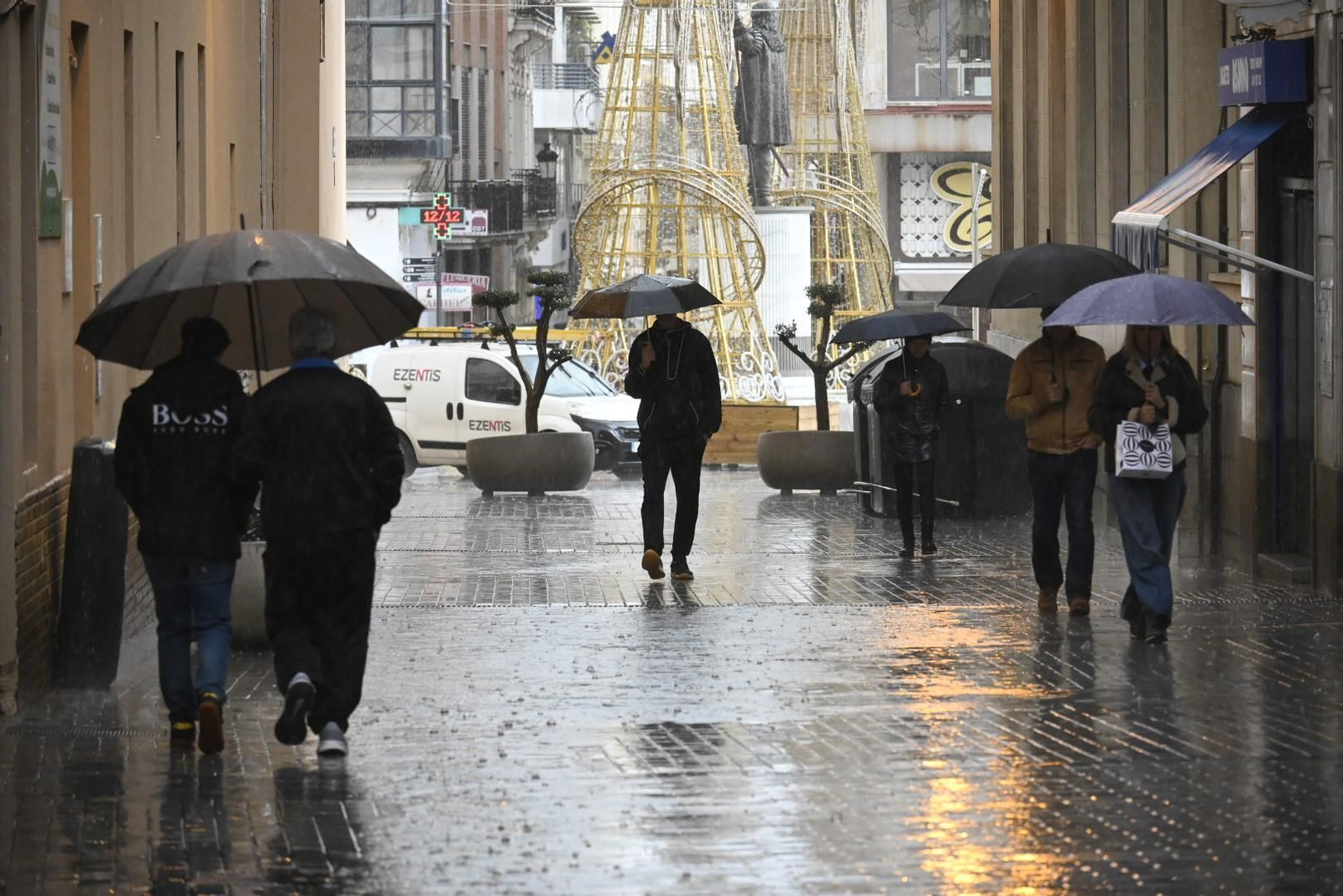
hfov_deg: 10.5
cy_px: 448
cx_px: 672
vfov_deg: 7.0
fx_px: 7275
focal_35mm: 195
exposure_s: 1/320
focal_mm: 130
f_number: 5.3
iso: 2500
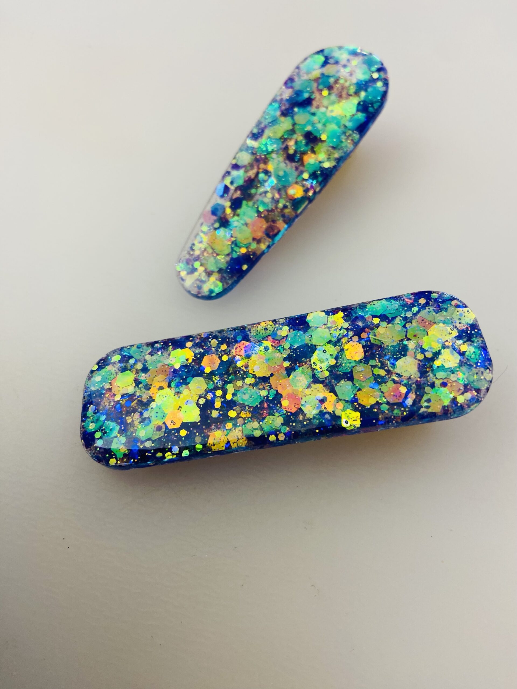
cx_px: 258
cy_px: 344
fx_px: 498
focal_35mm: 25
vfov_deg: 69.4
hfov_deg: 54.9
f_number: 1.8
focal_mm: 4.25
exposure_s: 1/100
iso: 125
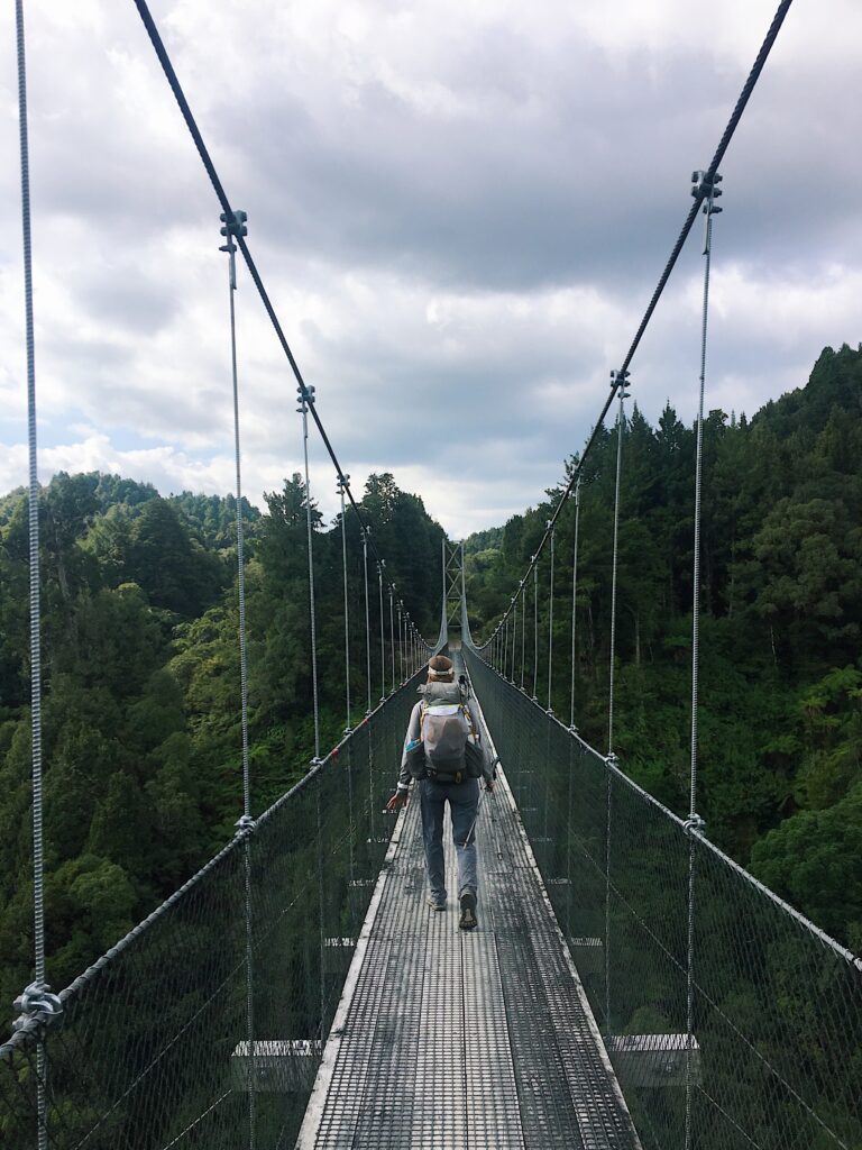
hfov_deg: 48.2
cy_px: 575
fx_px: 963
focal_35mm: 29
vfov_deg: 61.7
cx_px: 431
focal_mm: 4.15
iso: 25
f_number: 2.2
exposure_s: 1/1923
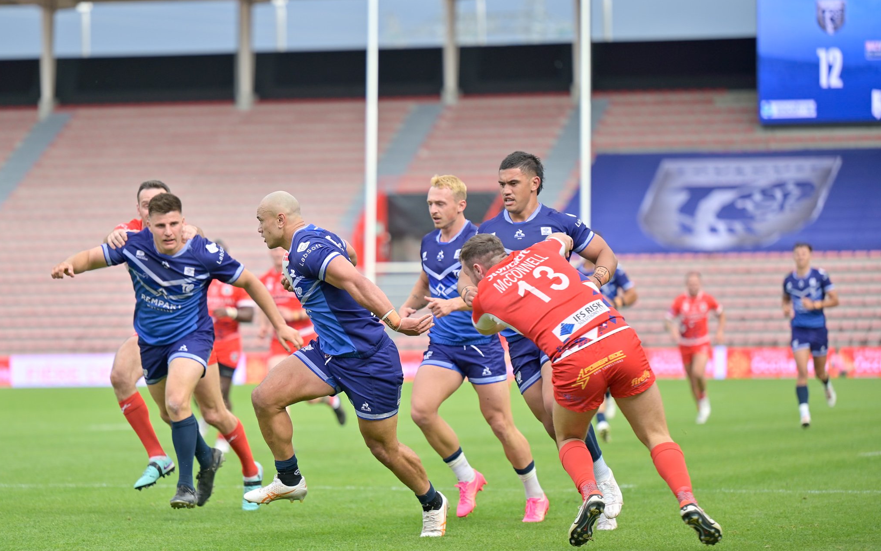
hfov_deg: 12.8
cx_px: 438
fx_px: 3938
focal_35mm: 164
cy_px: 294
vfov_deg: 8.0
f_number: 2.8
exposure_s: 1/1250
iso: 180
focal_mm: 160
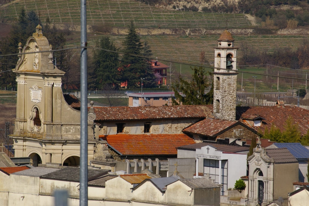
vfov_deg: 4.6
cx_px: 154
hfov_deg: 6.9
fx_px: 2573
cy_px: 103
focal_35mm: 300
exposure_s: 1/750
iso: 200
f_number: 9.5
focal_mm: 200
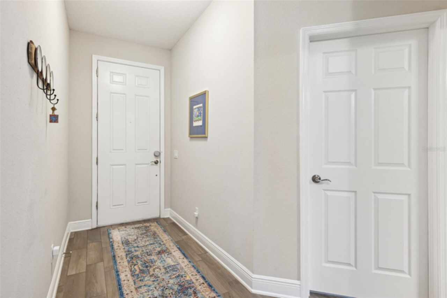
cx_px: 224
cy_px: 149
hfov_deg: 90.0
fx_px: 223
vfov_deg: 67.3
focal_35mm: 18
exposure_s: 1/6
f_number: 8
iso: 400
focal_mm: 18
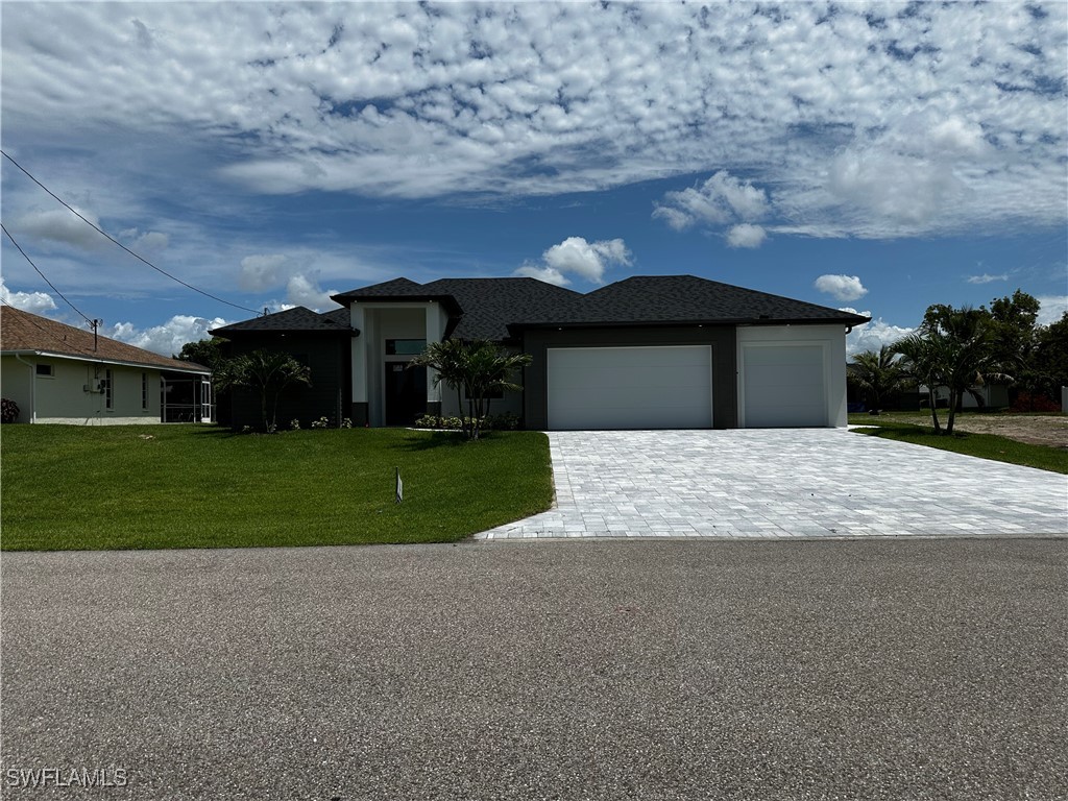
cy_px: 400
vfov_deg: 56.8
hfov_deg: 71.6
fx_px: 740
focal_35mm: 24
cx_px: 534
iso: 80
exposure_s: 1/12048
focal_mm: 6.86
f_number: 1.78
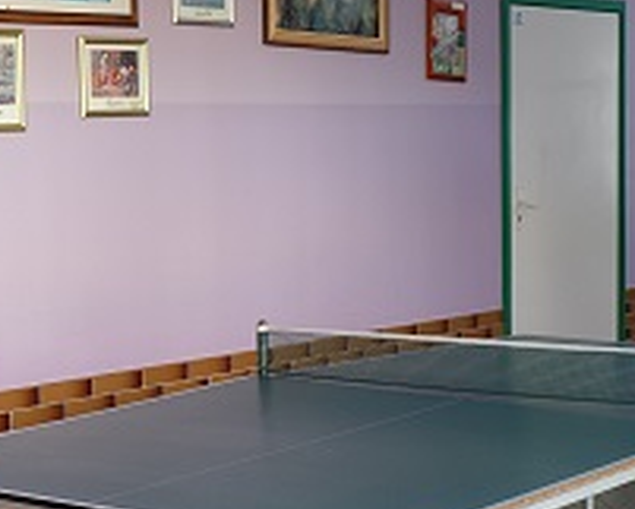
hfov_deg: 20.8
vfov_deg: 16.7
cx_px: 313
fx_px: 1730
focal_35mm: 92
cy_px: 353
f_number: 3.5
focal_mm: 13.1
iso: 320
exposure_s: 1/30
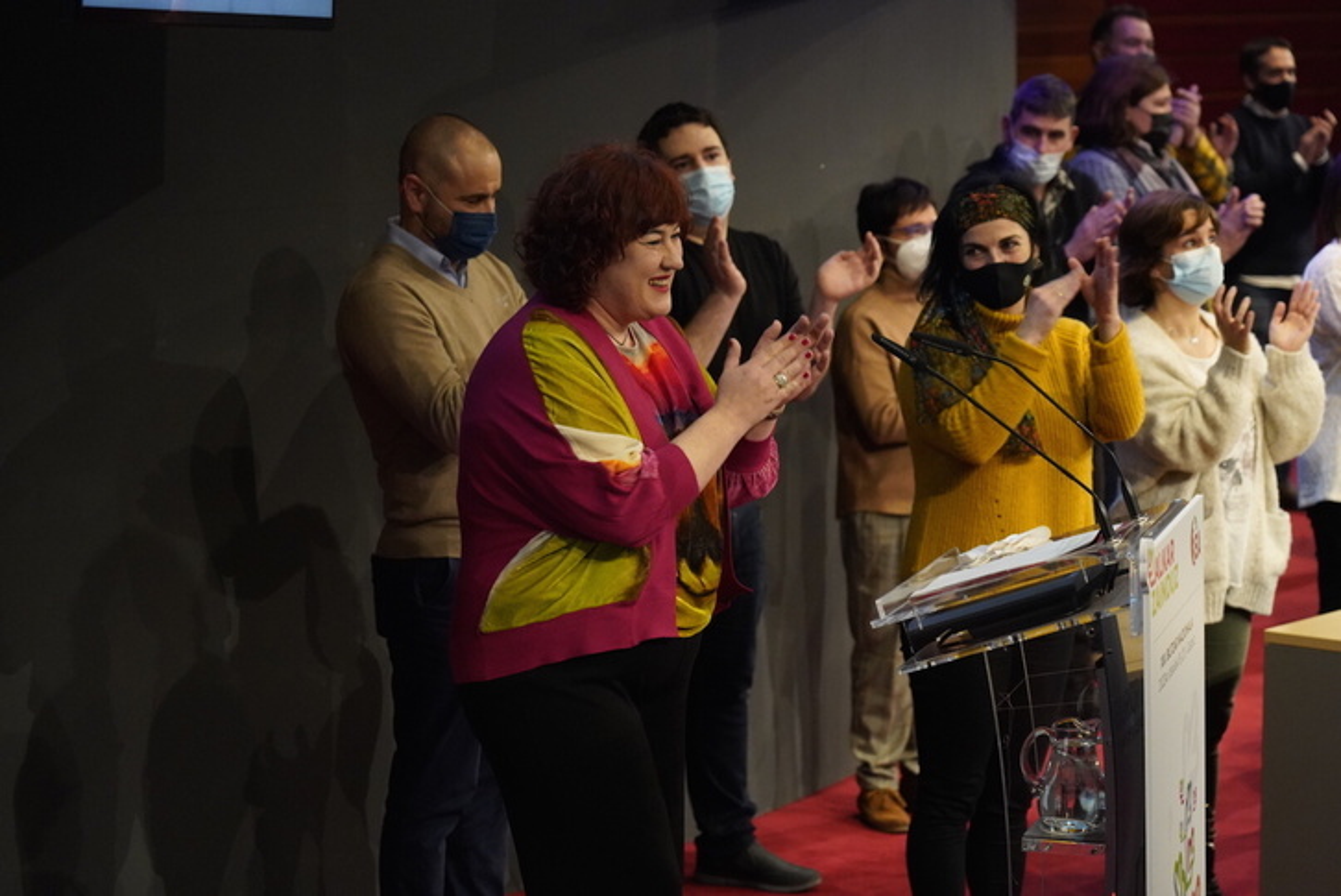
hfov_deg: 20.0
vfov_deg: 13.4
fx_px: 3802
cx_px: 670
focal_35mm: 102
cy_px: 448
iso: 8000
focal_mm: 102
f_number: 4.5
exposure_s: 1/160
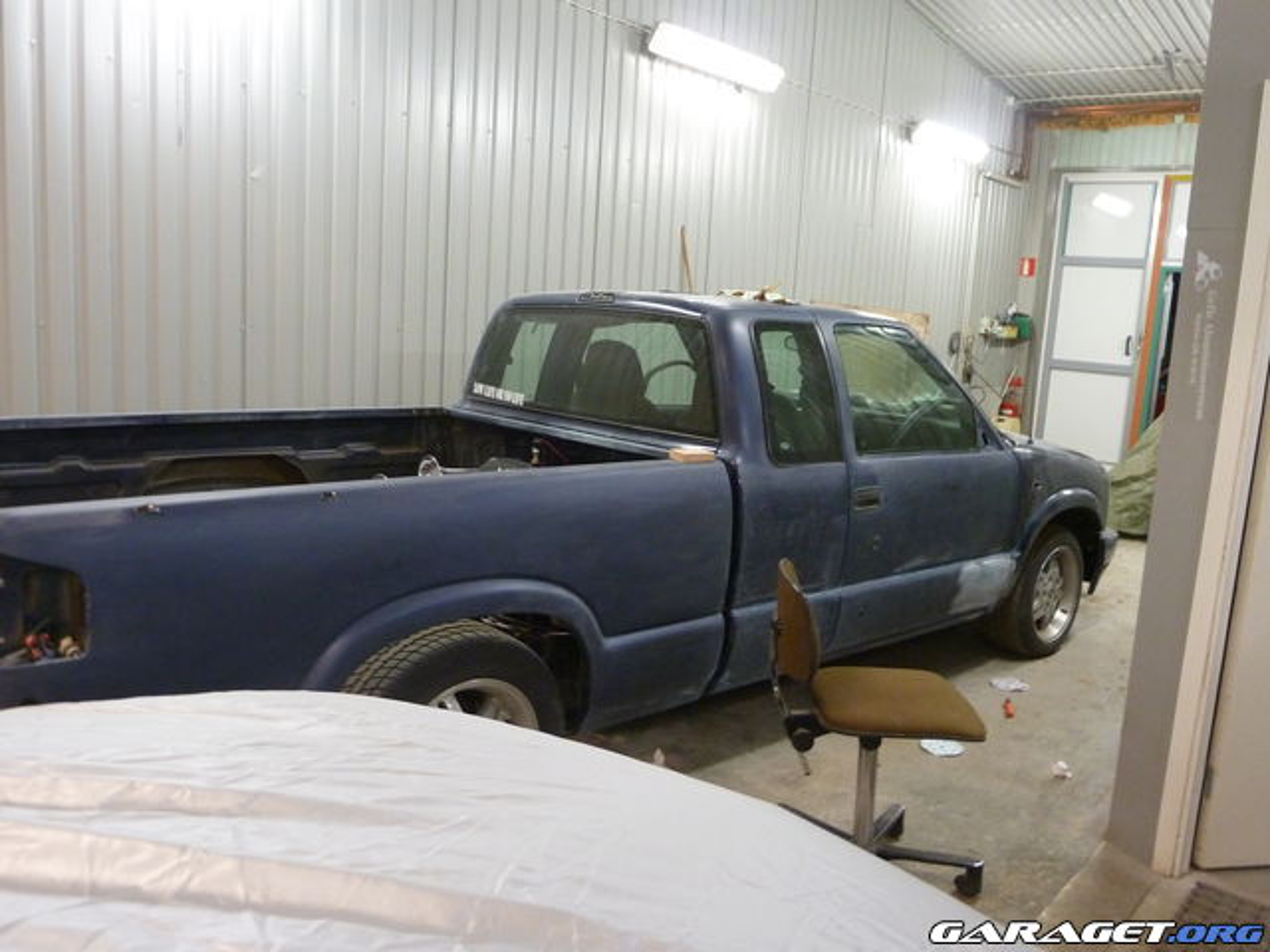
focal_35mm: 29
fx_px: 1064
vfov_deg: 48.2
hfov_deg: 61.7
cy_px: 476
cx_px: 635
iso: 400
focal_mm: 4.7
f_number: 3.4
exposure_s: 1/13
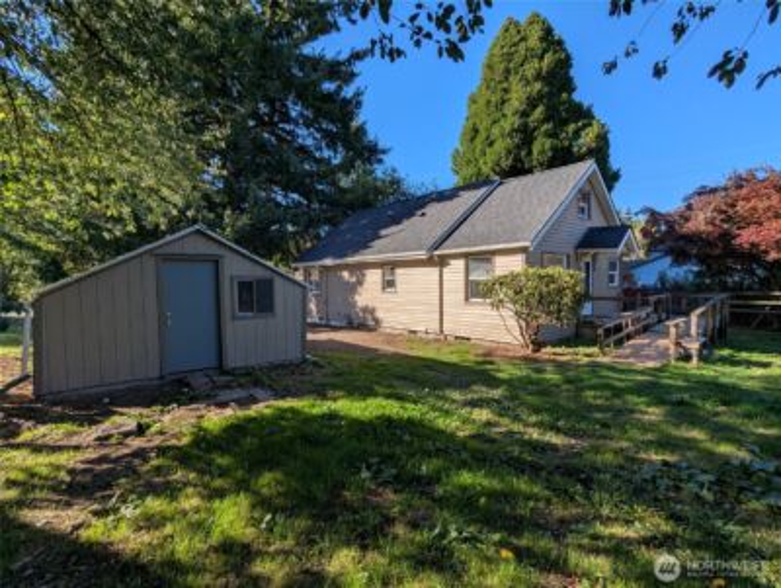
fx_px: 361
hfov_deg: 94.4
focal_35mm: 16
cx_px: 390
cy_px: 294
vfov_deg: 78.2
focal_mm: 2.35
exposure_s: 1/1520
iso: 50
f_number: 2.2
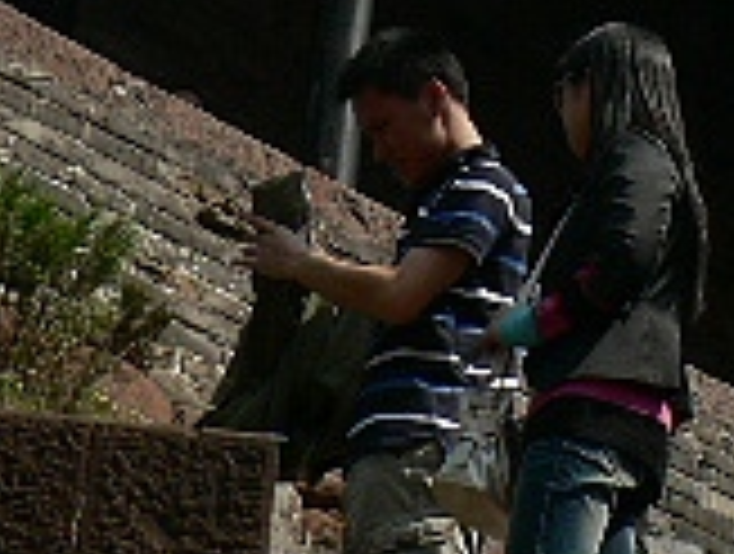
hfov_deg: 13.7
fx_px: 2996
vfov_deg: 10.2
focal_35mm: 141
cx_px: 788
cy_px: -293
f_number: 5.6
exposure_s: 1/500
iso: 80
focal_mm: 6
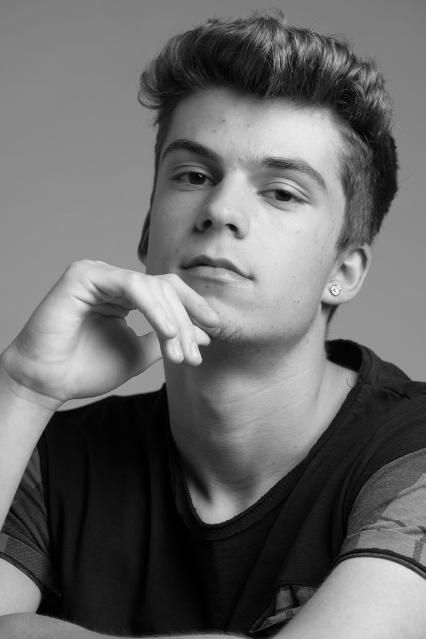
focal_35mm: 105
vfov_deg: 19.5
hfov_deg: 13.0
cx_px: 213
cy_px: 320
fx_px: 1863
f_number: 9
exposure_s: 1/160
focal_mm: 105
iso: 100
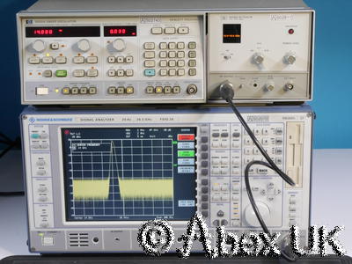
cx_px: 176
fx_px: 936
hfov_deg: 21.3
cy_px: 132
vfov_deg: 16.1
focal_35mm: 92
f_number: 22
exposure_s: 1/1.3
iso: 800
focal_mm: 46
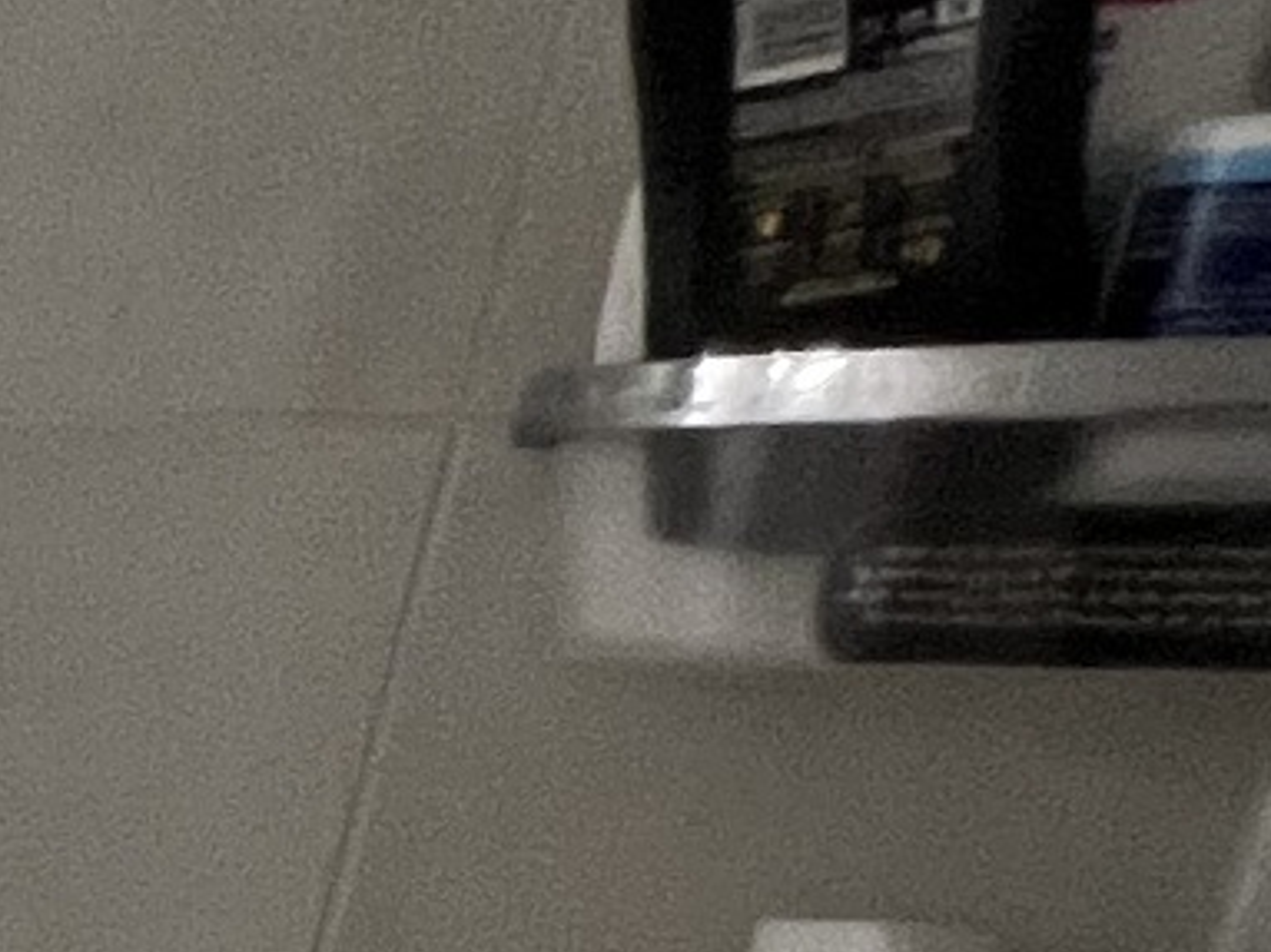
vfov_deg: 15.5
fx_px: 3193
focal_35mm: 87
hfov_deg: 11.7
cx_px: -2482
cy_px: 1483
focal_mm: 1.57
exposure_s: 1/50
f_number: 1.8
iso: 320
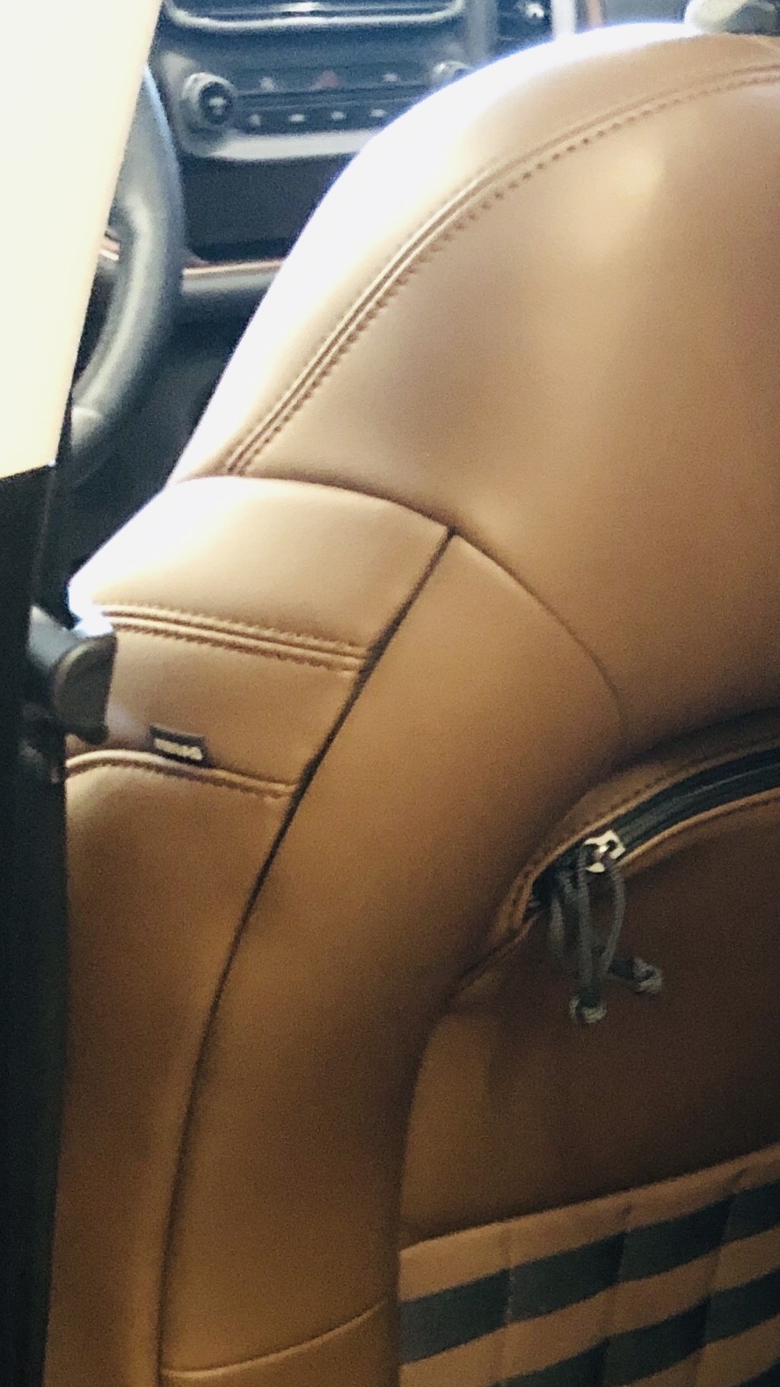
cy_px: 1257
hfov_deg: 14.6
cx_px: 1102
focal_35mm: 78
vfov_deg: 26.3
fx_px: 2868
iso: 160
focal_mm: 3.99
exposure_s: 1/4
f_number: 1.8
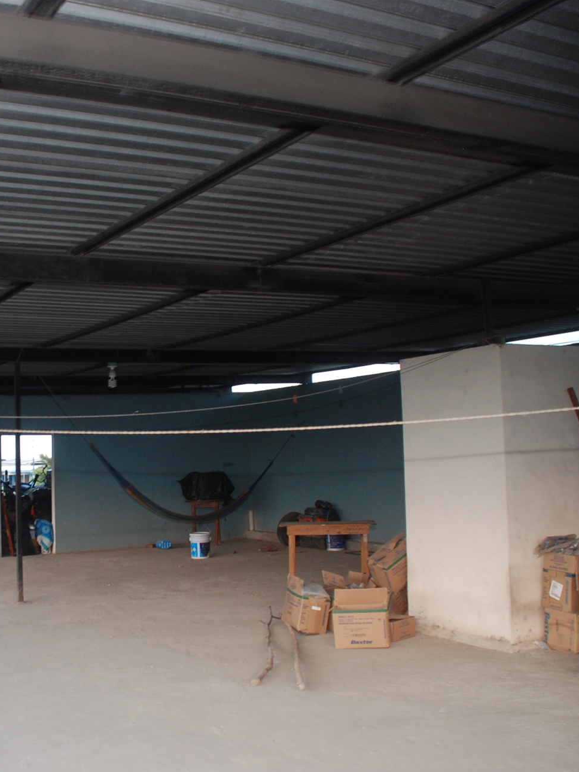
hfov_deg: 35.5
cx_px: 104
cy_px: 385
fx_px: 869
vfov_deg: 47.9
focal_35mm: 39
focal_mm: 18
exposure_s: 1/60
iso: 400
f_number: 4
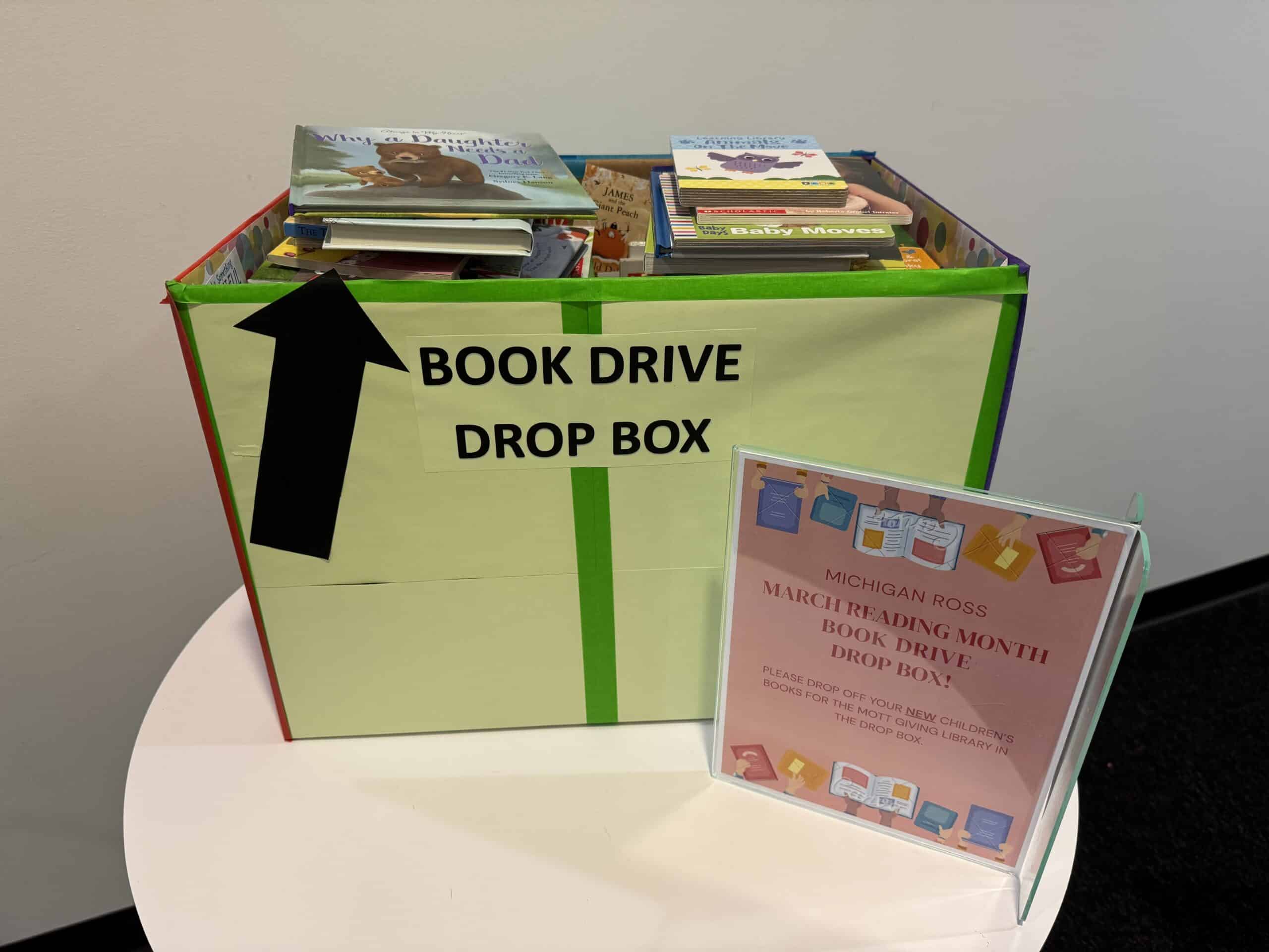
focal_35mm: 24
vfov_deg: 56.8
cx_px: 634
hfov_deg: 71.6
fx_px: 880
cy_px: 476
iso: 200
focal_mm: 6.76
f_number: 1.78
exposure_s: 1/60
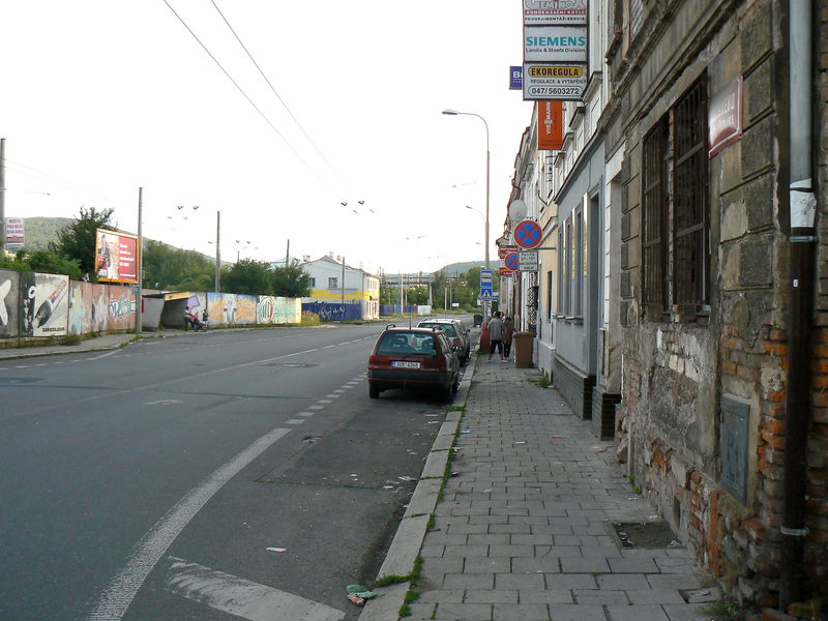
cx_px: 414
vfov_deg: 39.7
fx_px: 861
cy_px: 310
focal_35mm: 36
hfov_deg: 51.4
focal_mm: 6
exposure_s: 1/320
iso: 100
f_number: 3.6
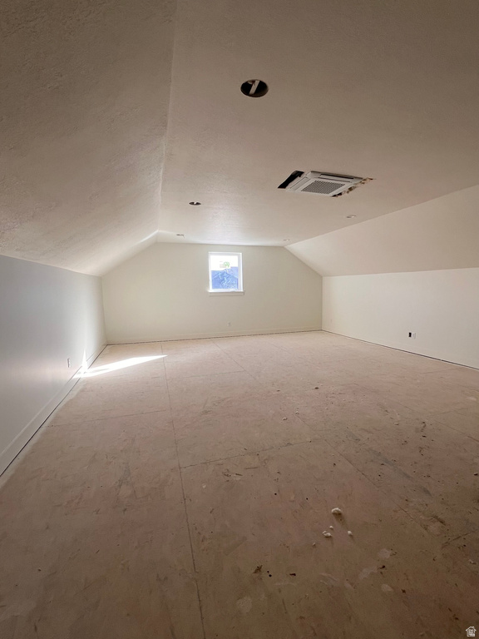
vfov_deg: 106.2
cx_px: 240
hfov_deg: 89.9
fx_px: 240
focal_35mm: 13
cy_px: 320
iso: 50
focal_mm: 1.57
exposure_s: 1/99
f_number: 1.8
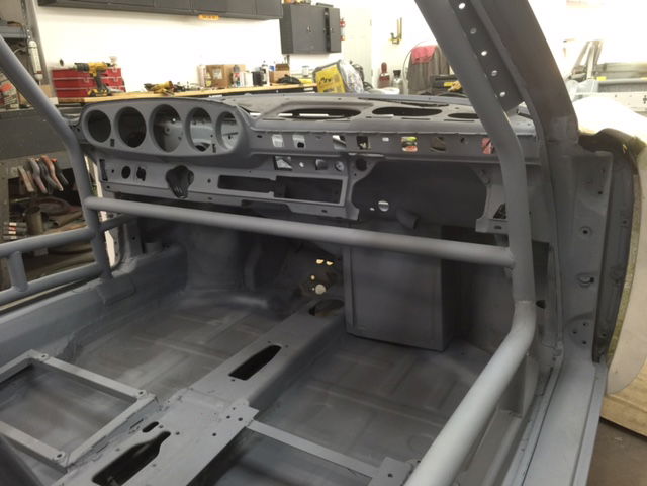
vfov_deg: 48.2
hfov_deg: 61.7
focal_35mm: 29
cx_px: 324
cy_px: 243
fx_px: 542
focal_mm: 4.15
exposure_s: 1/15
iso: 40
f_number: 2.2
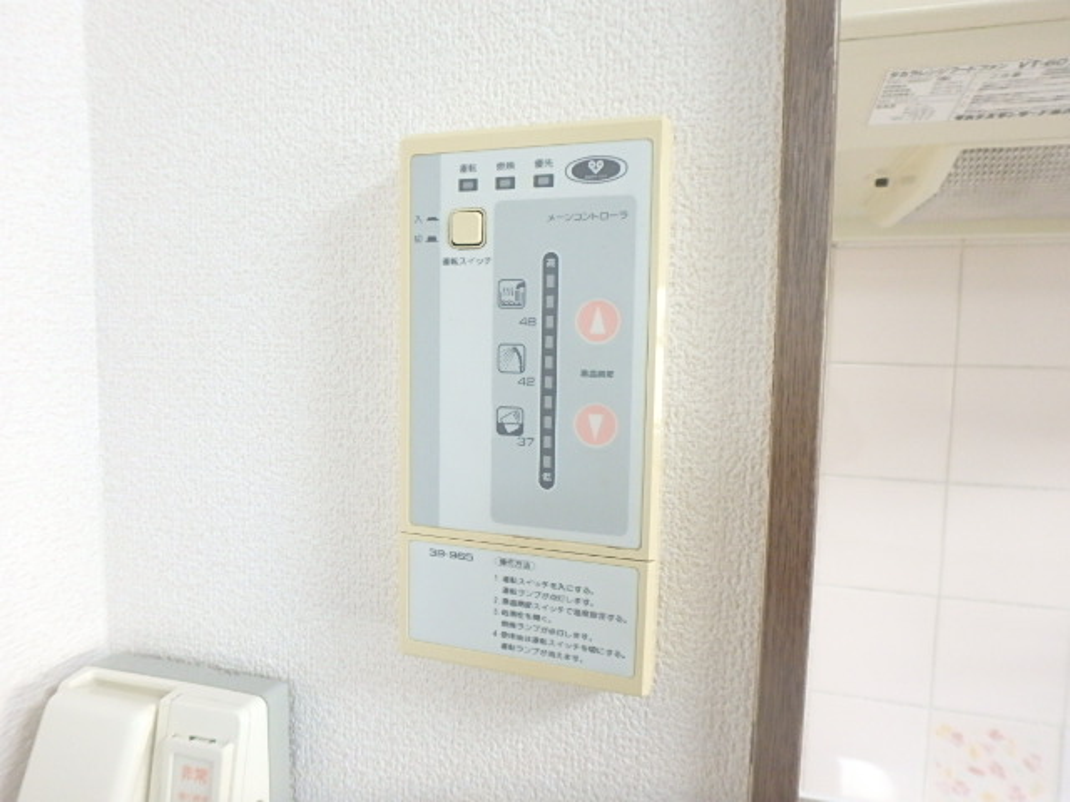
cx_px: 535
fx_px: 649
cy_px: 401
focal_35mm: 21
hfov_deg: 79.0
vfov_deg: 63.4
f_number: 3.5
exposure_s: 1/30
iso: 640
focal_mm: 3.7
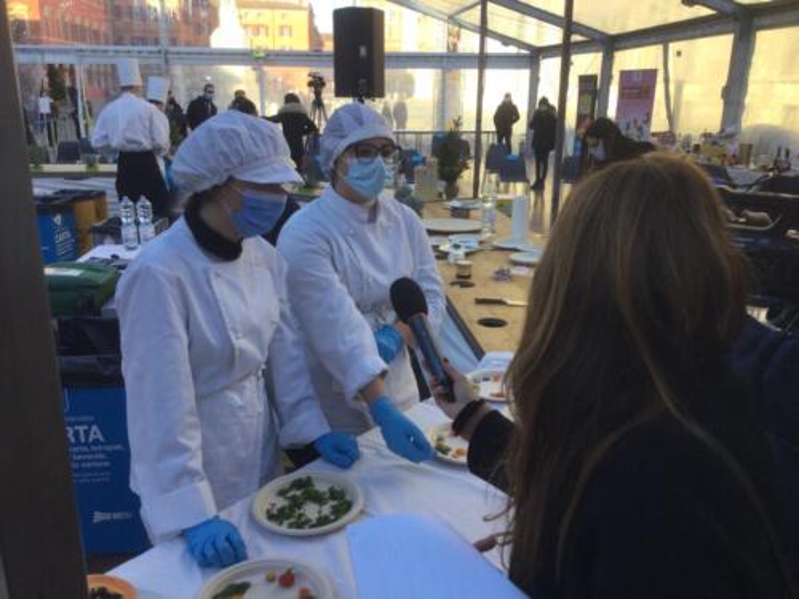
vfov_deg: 45.4
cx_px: 400
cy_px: 300
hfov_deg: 58.4
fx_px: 716
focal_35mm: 31
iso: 25
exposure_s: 1/275
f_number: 2.4
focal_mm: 3.3
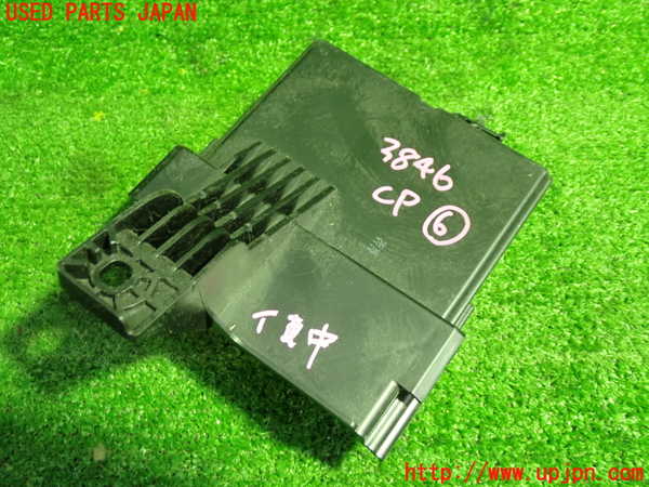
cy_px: 244
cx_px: 324
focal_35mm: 38
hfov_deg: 49.0
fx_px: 712
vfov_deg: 37.7
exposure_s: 1/30
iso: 800
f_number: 2.7
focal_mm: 6.83
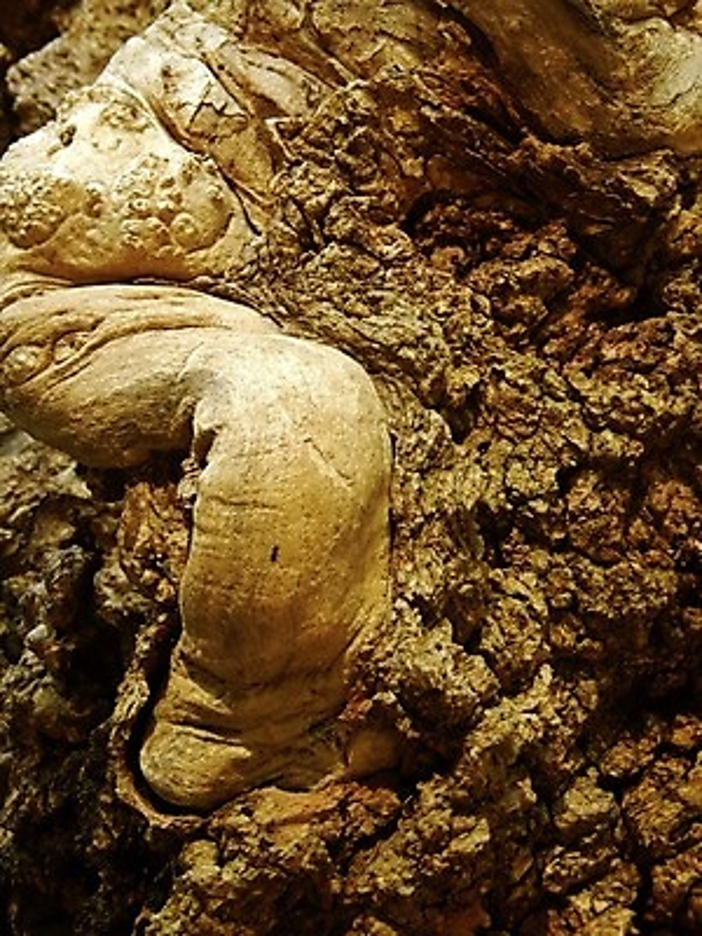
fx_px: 2298
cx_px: 351
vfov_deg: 23.0
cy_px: 468
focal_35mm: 85
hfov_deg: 17.4
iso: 125
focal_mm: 15.2
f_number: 5.1
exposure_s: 1/50
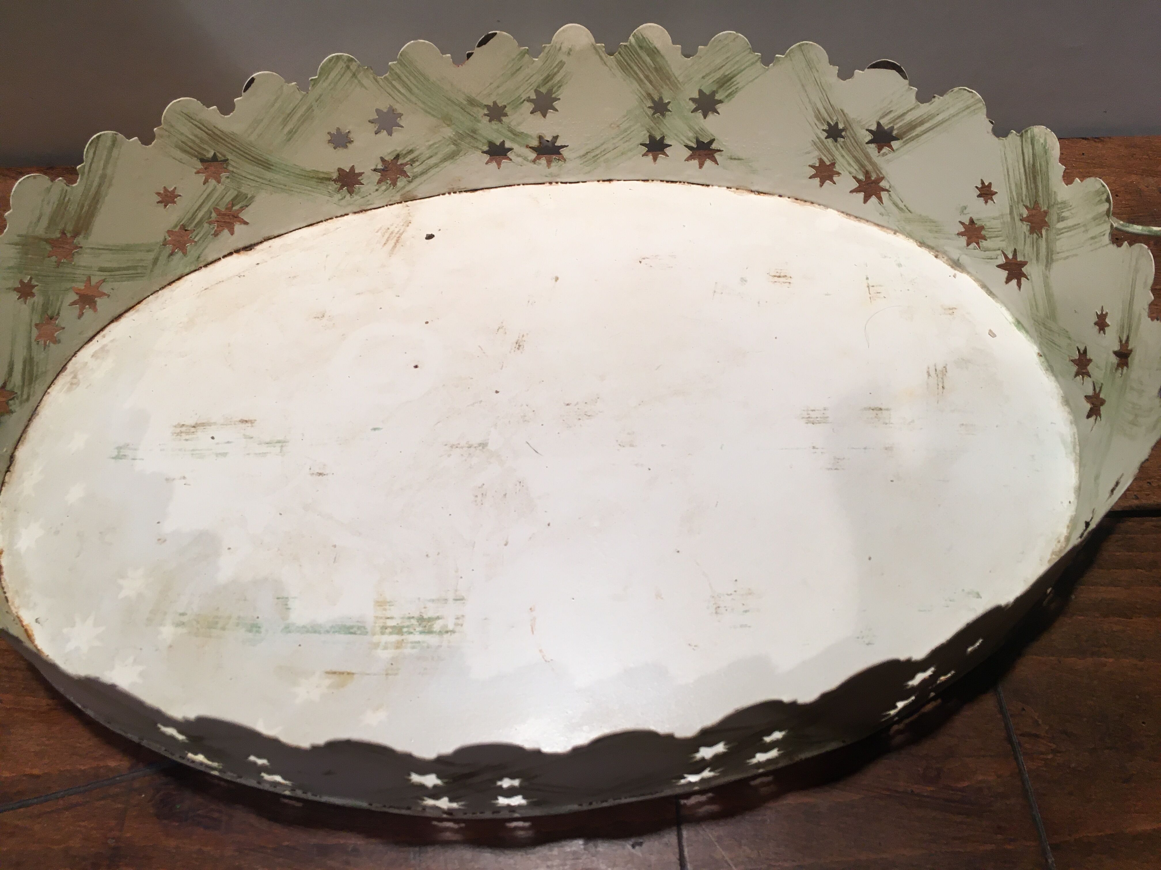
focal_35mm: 29
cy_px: 435
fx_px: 973
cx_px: 580
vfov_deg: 48.2
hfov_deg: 61.7
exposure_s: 1/33
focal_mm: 4.15
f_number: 2.2
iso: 40
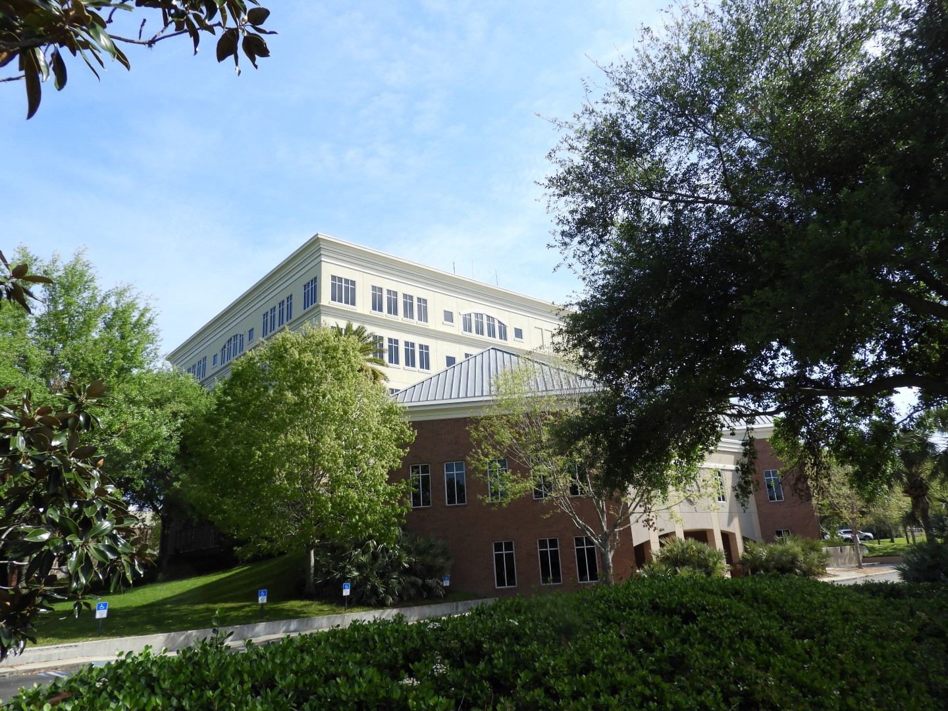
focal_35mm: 24
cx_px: 474
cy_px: 356
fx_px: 657
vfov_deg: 56.8
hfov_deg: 71.6
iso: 100
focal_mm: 4.3
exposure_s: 1/800
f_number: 3.3
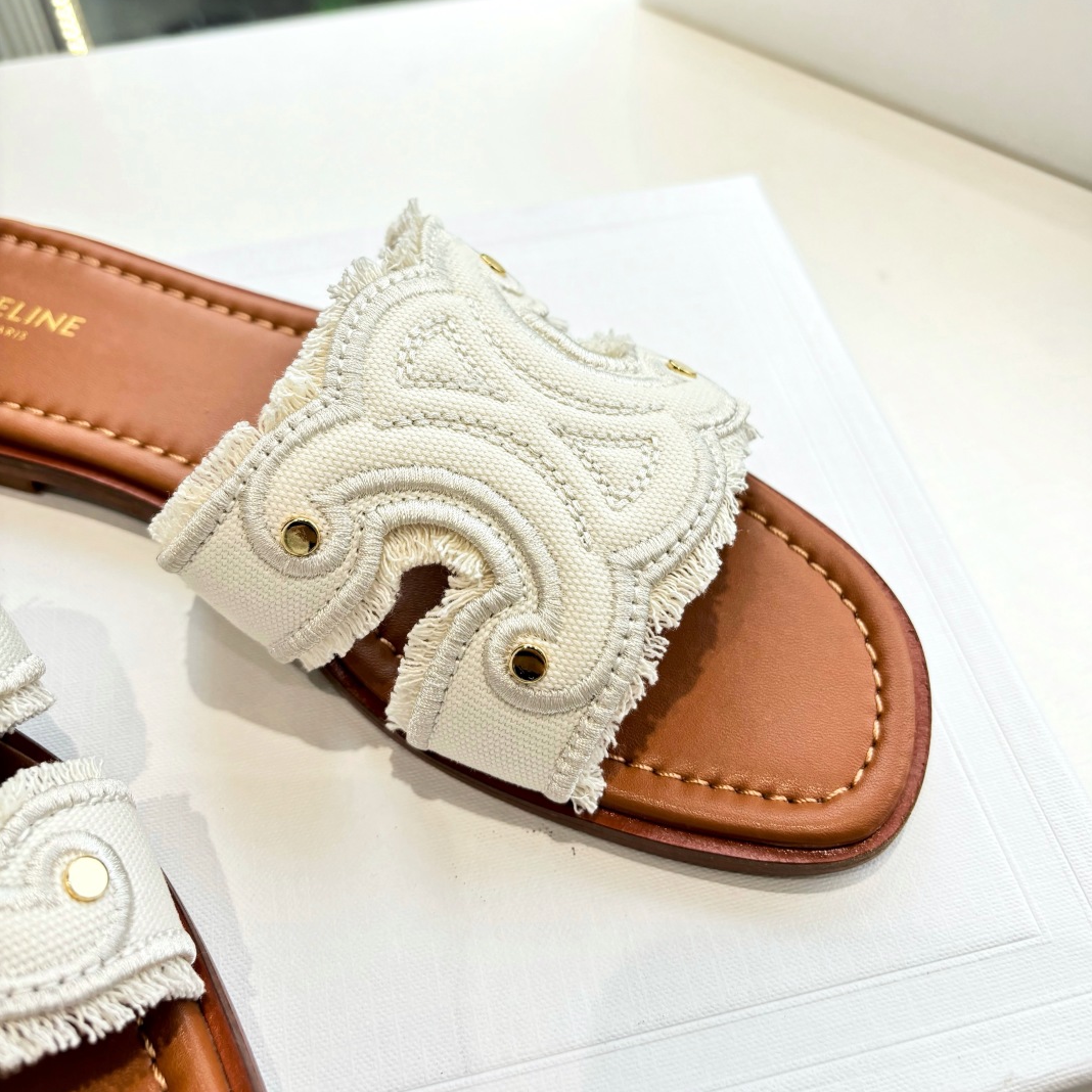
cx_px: 550
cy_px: 429
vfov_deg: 52.1
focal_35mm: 31
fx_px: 1106
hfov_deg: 52.5
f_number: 1.6
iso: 50
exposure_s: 1/364
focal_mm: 5.96
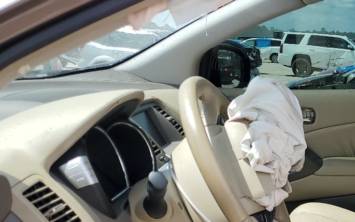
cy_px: 246
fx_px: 580
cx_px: 352
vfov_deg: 20.6
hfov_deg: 31.5
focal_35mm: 60
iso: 50
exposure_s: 1/2000
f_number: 1.5
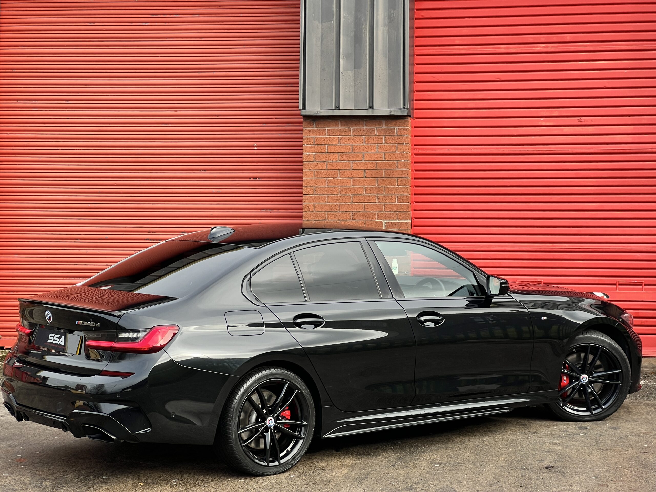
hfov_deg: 25.3
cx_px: 328
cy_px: 246
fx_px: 1459
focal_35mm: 77
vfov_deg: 19.1
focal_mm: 9
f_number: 2.8
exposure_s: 1/179
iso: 32
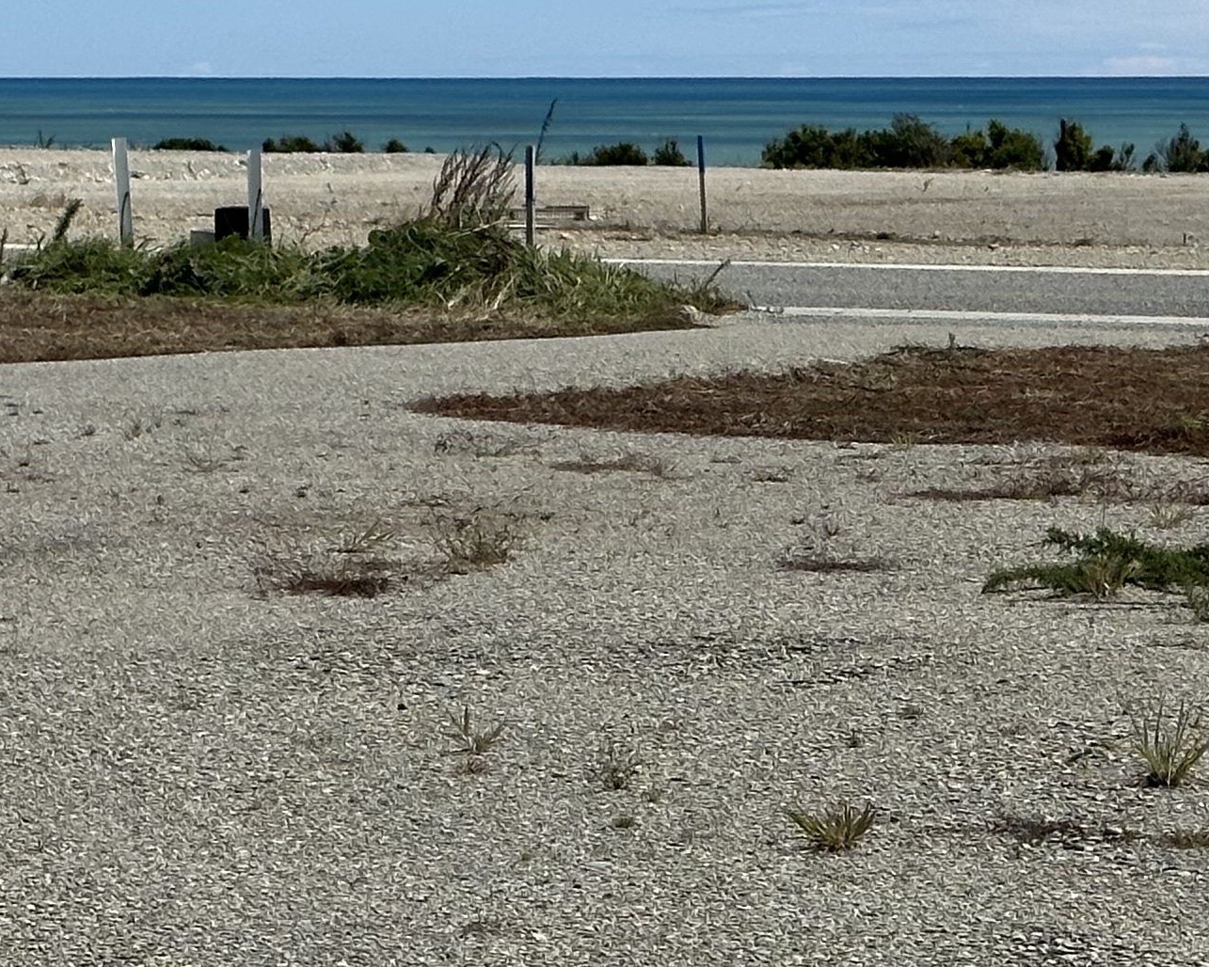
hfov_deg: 13.1
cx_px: 831
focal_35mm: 147
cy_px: 503
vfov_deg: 10.5
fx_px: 5260
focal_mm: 6.86
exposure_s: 1/8197
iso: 64
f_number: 1.78
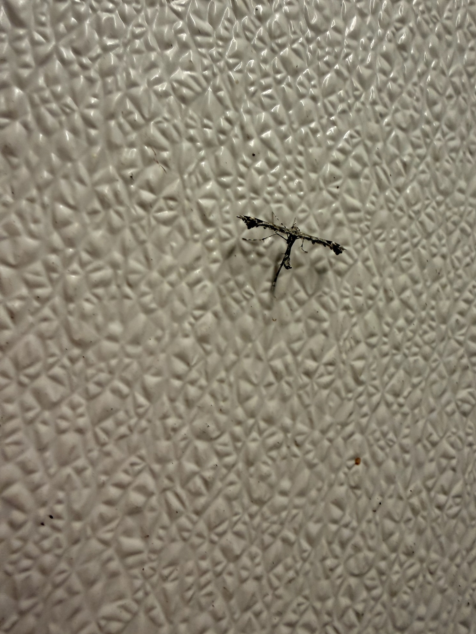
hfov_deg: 54.9
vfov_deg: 69.4
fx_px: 458
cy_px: 307
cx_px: 246
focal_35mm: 25
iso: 250
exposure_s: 1/120
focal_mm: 2.22
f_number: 2.2
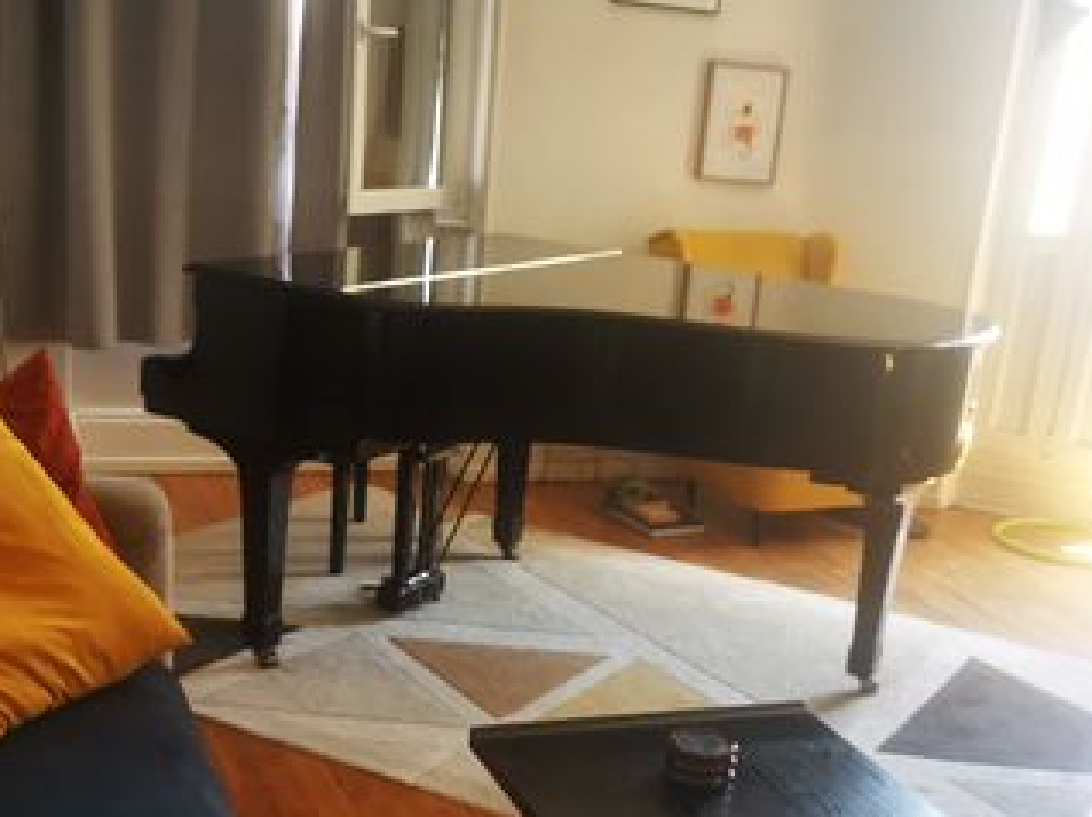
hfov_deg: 37.5
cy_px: 632
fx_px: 1608
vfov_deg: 28.0
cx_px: 580
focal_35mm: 51
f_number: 1.6
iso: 160
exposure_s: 1/100
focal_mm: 5.56
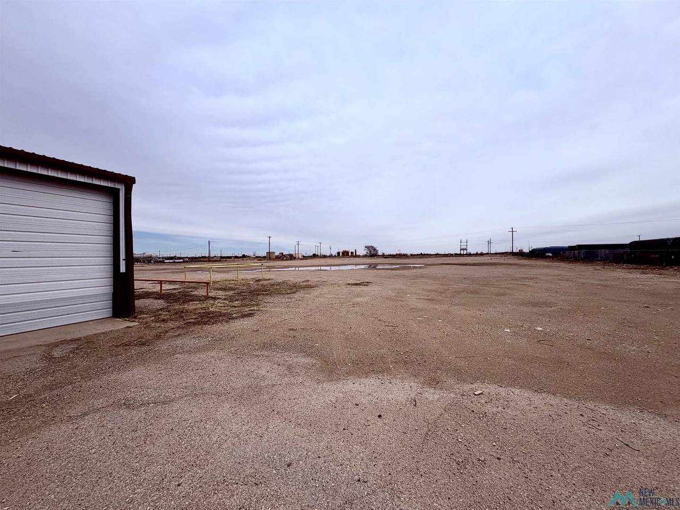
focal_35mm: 14
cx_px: 340
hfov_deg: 102.1
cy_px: 255
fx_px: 275
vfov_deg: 85.7
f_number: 2.2
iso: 50
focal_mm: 2.22
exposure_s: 1/3717
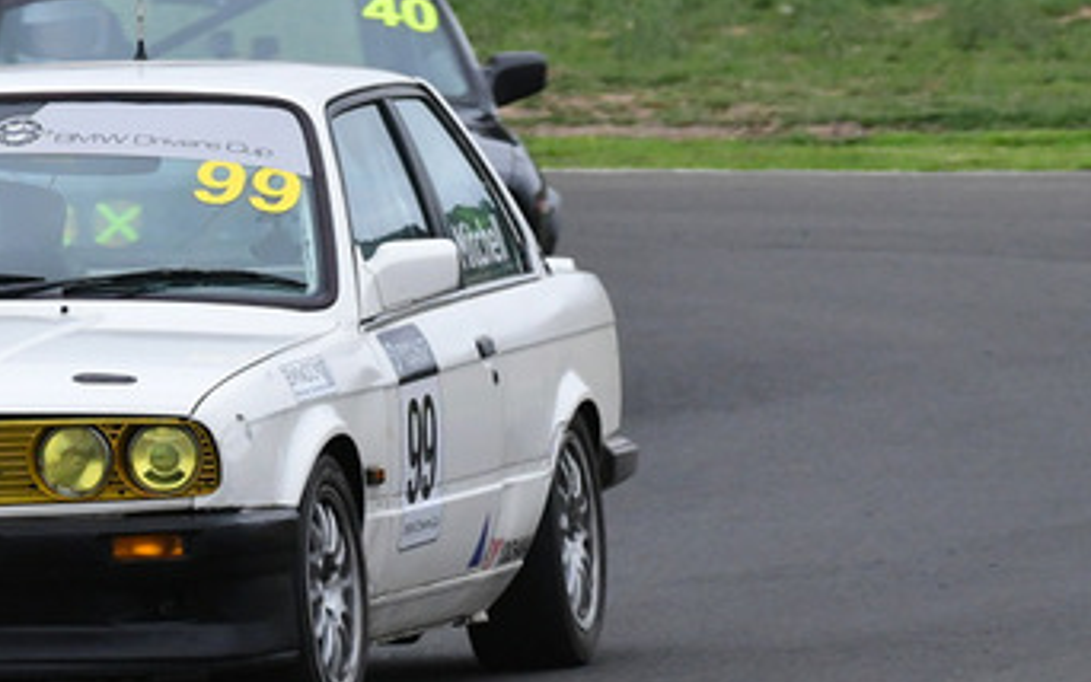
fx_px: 28732
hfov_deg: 2.2
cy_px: 207
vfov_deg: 1.4
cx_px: -108
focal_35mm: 966
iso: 2000
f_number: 10
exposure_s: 1/640
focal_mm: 270
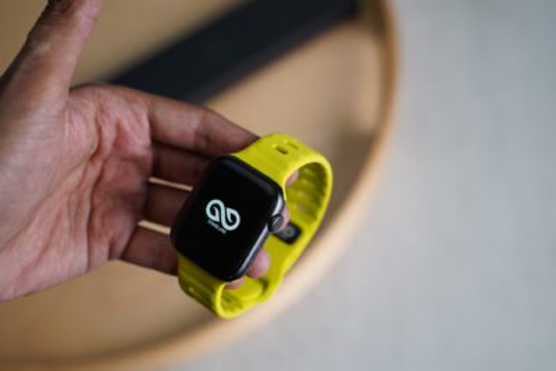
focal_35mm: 56
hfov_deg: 35.6
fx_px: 865
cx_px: 278
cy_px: 186
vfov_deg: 24.2
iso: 400
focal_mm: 56
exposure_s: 1/60
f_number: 4
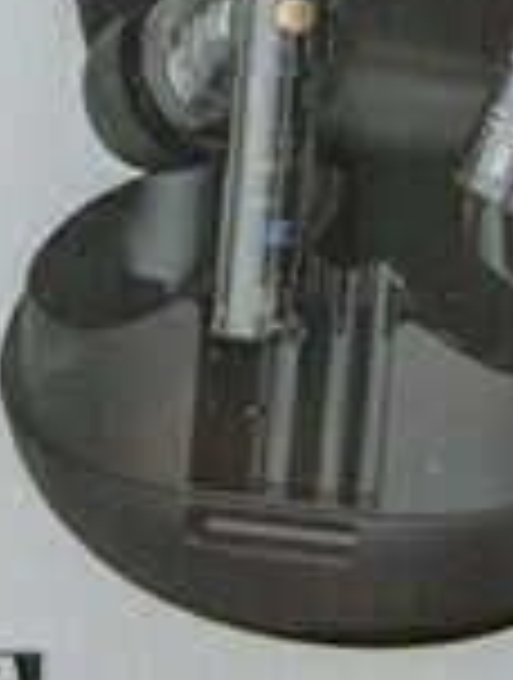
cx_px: 416
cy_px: 128
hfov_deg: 11.5
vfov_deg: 15.1
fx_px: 2538
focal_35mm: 129
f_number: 1.85
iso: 48
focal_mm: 6.81
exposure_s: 1/666
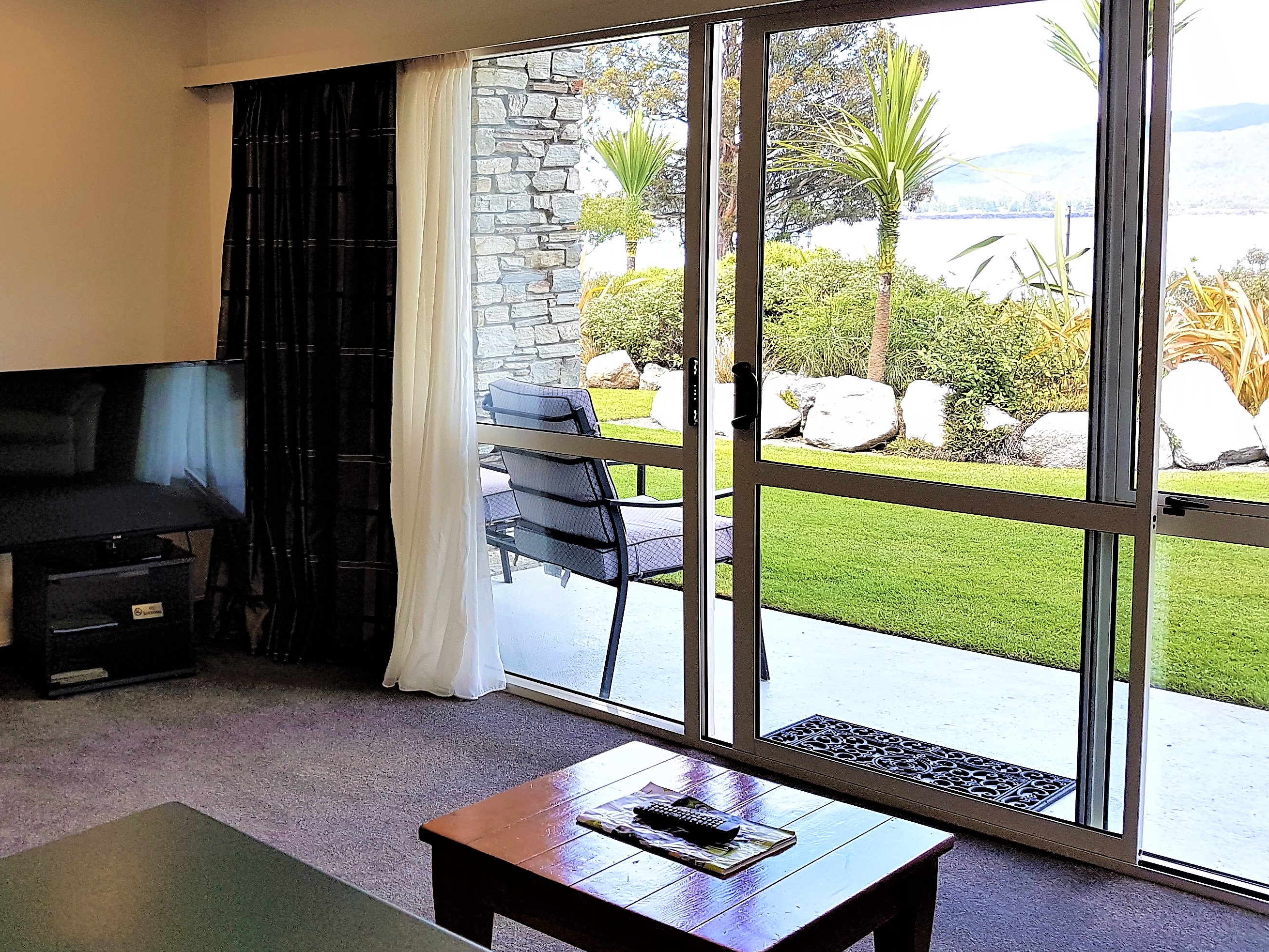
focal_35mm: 40
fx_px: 1466
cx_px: 312
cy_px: 372
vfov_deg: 35.8
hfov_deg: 45.1
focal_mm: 4.2
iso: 40
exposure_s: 1/204
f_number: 1.7
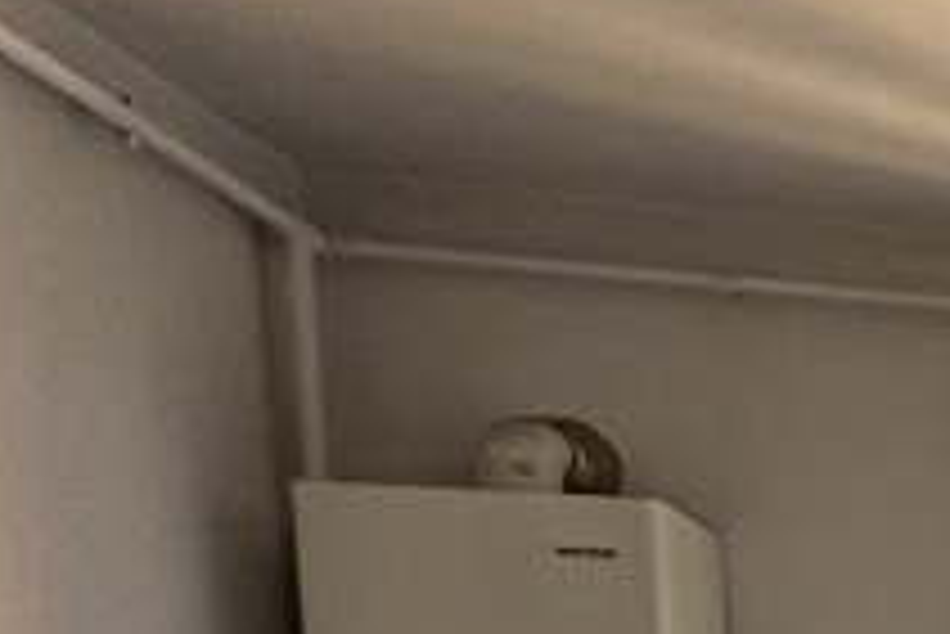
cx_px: 1986
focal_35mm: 69
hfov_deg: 17.8
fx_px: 1822
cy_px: 976
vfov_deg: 17.6
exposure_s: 1/99
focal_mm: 2.22
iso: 160
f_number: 2.2
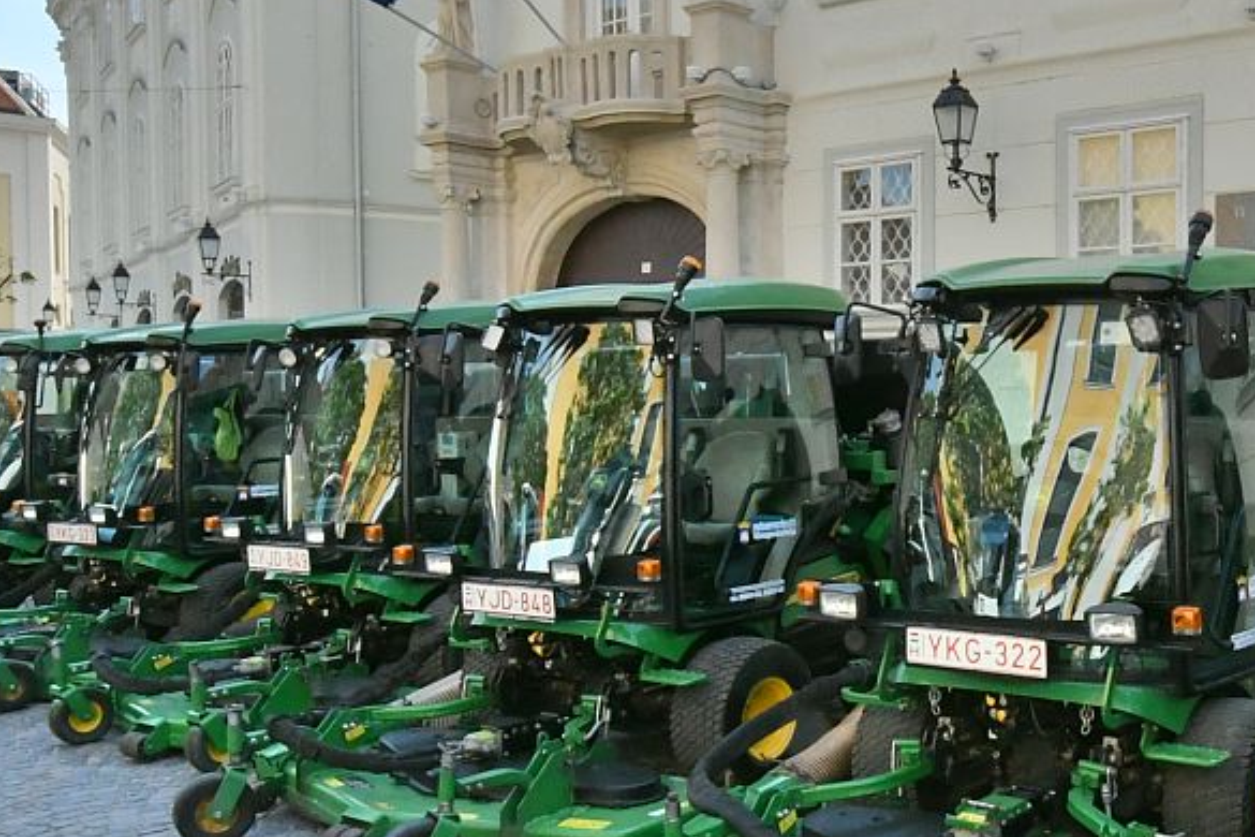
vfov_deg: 32.6
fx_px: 1429
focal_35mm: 41
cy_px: 437
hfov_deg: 45.0
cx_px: 1004
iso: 5000
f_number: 18
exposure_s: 1/1250
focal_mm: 10
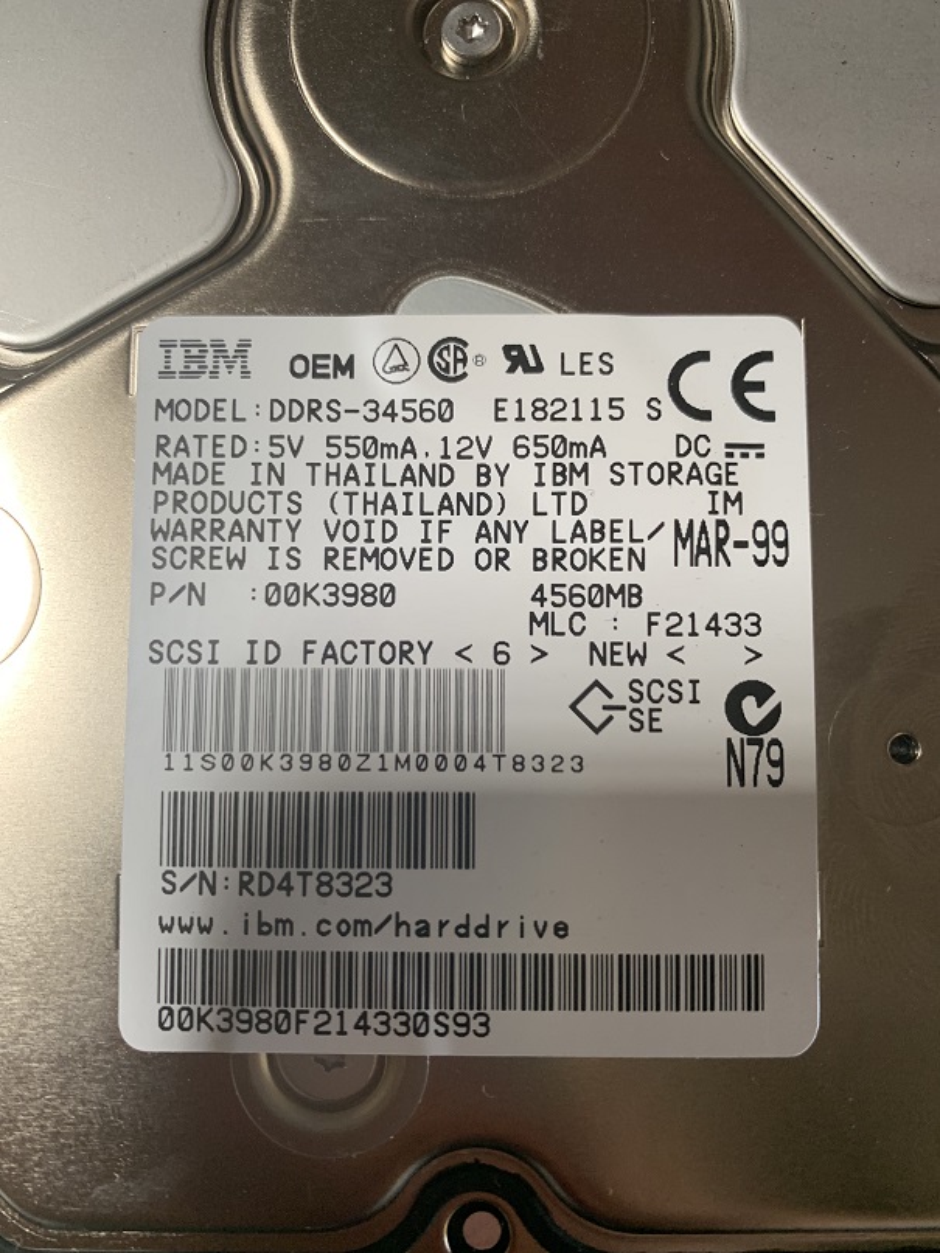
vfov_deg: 67.3
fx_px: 942
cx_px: 470
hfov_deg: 53.1
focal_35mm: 26
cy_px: 626
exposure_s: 1/62
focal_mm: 4.25
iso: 100
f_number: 1.8
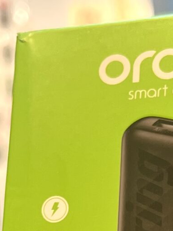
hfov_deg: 11.3
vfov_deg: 14.1
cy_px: 342
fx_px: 873
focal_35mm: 131
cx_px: 100
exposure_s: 1/50
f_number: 1.5
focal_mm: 5.7
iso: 320
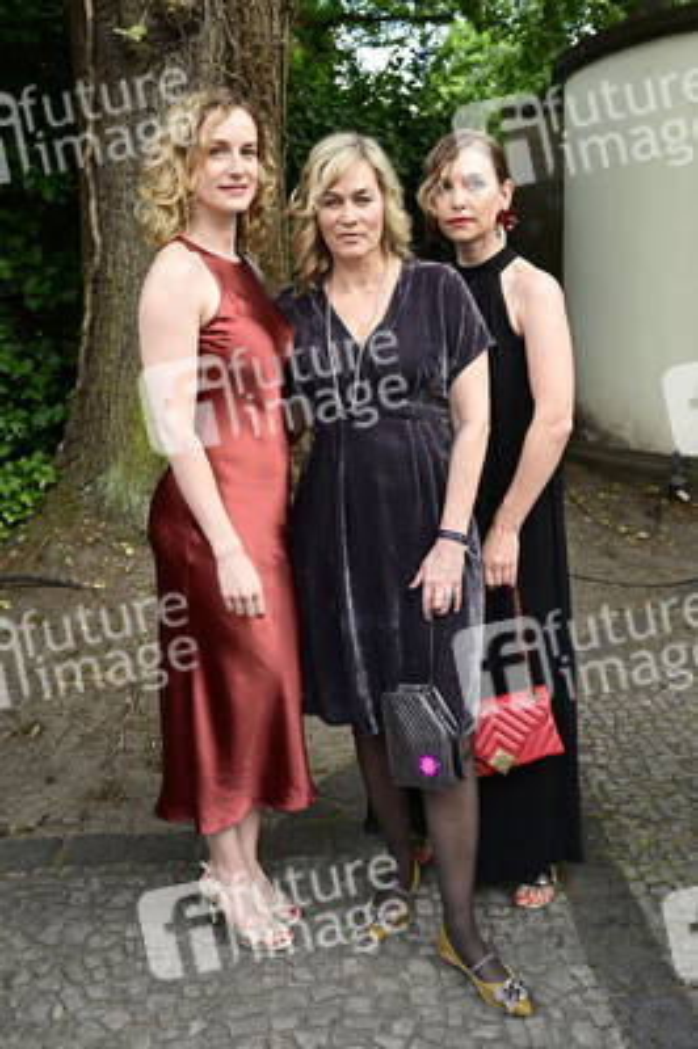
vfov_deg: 59.5
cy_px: 524
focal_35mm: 32
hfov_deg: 41.6
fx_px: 918
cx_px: 349
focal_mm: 31.5
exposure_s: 1/200
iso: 1000
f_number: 7.1
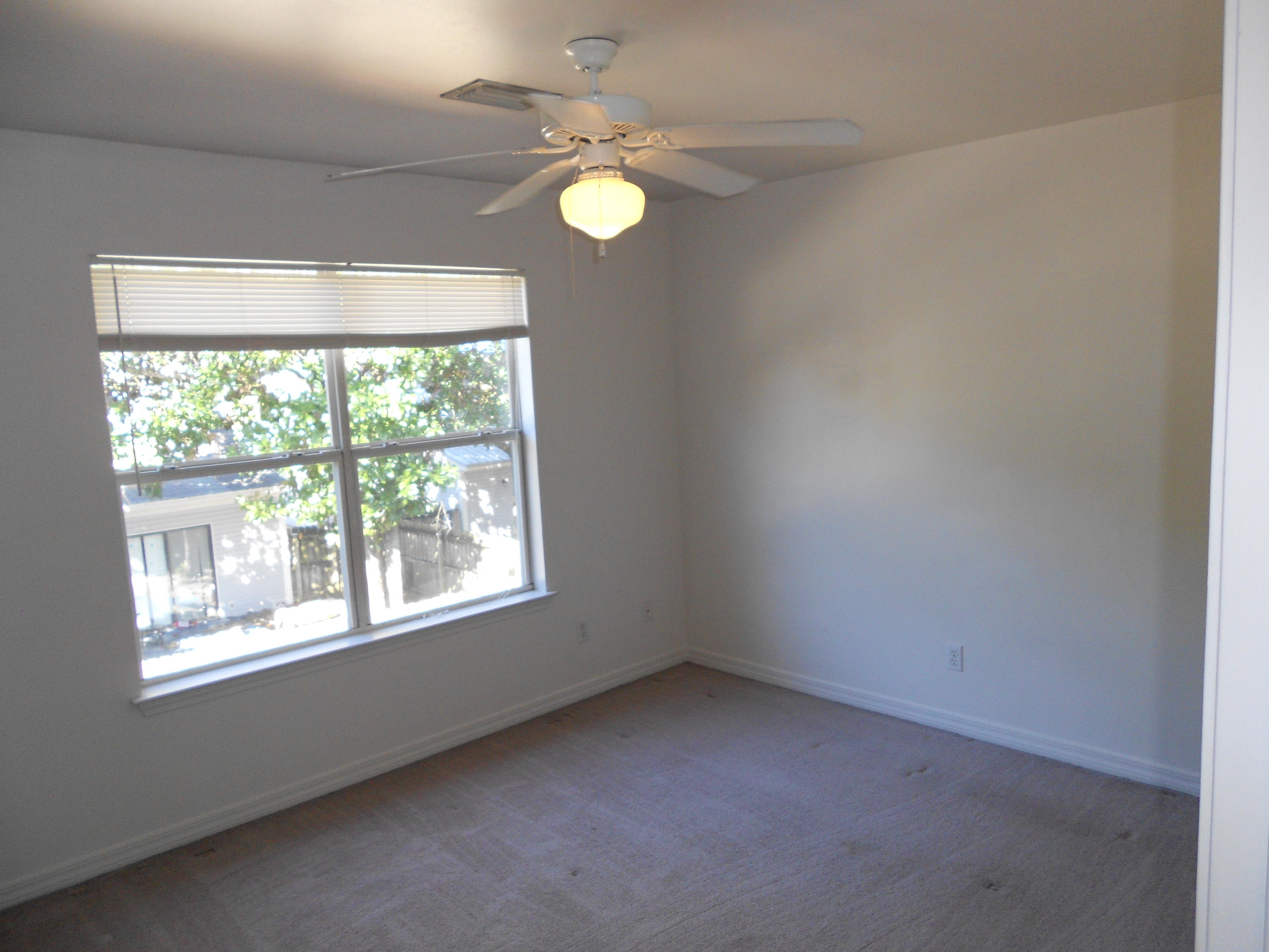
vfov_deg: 53.1
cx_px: 634
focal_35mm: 26
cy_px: 476
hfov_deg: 67.3
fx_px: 953
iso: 125
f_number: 3.2
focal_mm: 4.6
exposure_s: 1/30
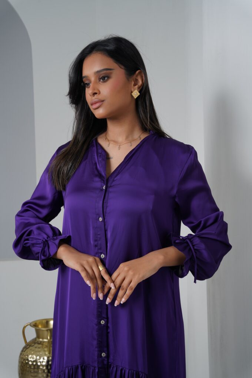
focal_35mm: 70
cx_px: 126
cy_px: 189
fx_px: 735
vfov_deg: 28.8
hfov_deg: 19.5
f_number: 10
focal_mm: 70
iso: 125
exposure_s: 1/125
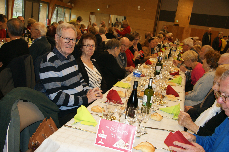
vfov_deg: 36.8
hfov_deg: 53.2
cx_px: 114
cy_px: 76
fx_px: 229
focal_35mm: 36
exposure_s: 1/60
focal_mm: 24
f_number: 5.6
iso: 400
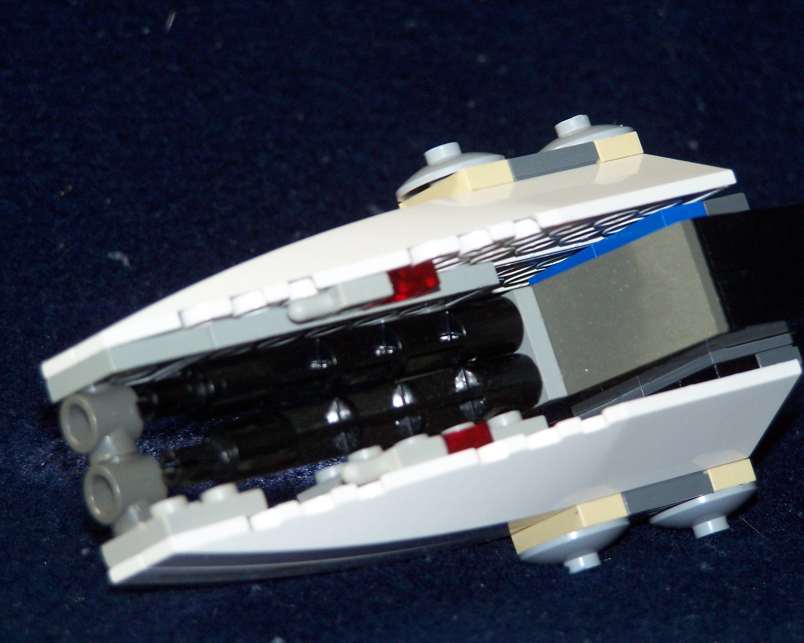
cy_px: 323
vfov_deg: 8.7
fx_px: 4212
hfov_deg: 10.9
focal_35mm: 177
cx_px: 418
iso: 140
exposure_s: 1/125
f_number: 3.2
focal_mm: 28
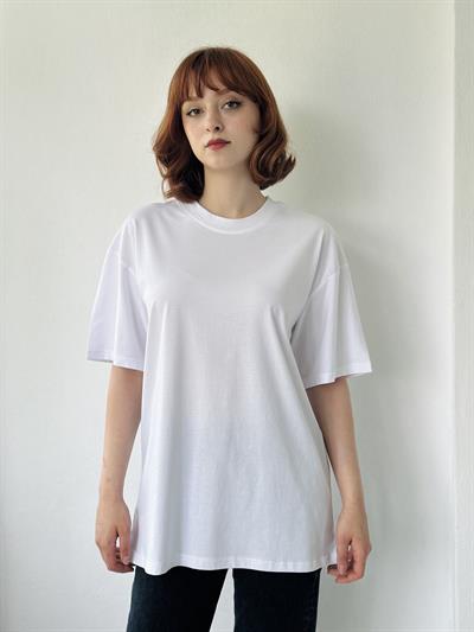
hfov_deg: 30.3
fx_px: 876
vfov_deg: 39.6
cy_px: 316
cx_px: 237
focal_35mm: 48
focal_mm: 6.86
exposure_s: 1/422
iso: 80
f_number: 1.78
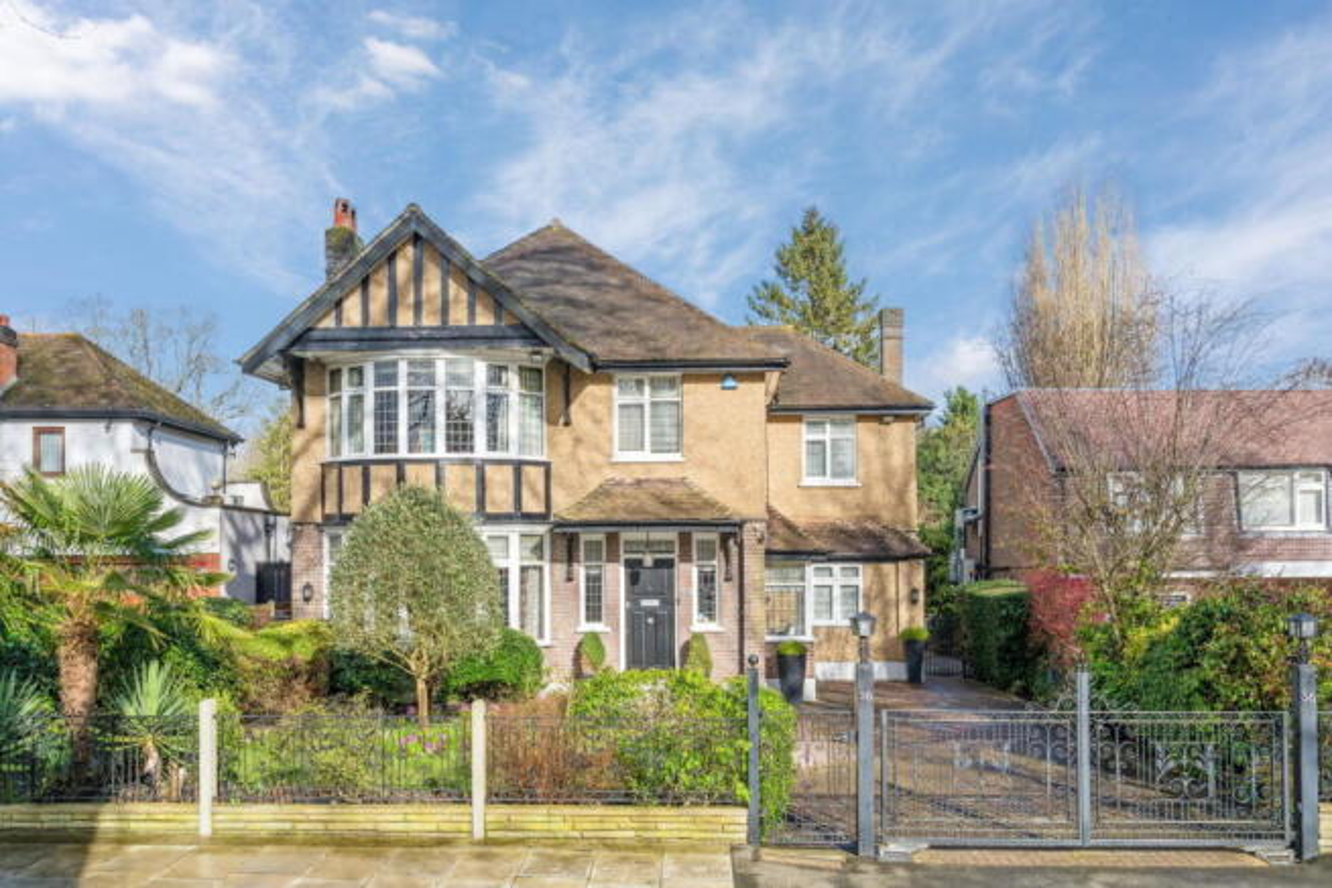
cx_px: 666
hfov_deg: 63.6
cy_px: 444
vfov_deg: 45.0
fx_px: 1073
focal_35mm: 29
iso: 640
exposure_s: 1/500
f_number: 11
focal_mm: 29
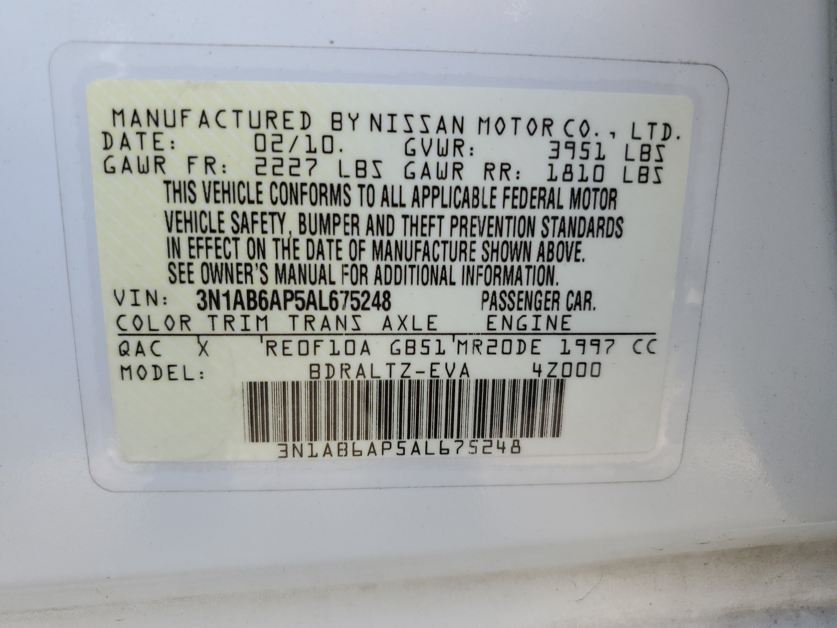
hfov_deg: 67.3
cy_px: 314
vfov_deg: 53.1
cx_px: 418
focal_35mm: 26
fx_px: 629
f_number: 1.5
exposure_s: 1/217
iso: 50
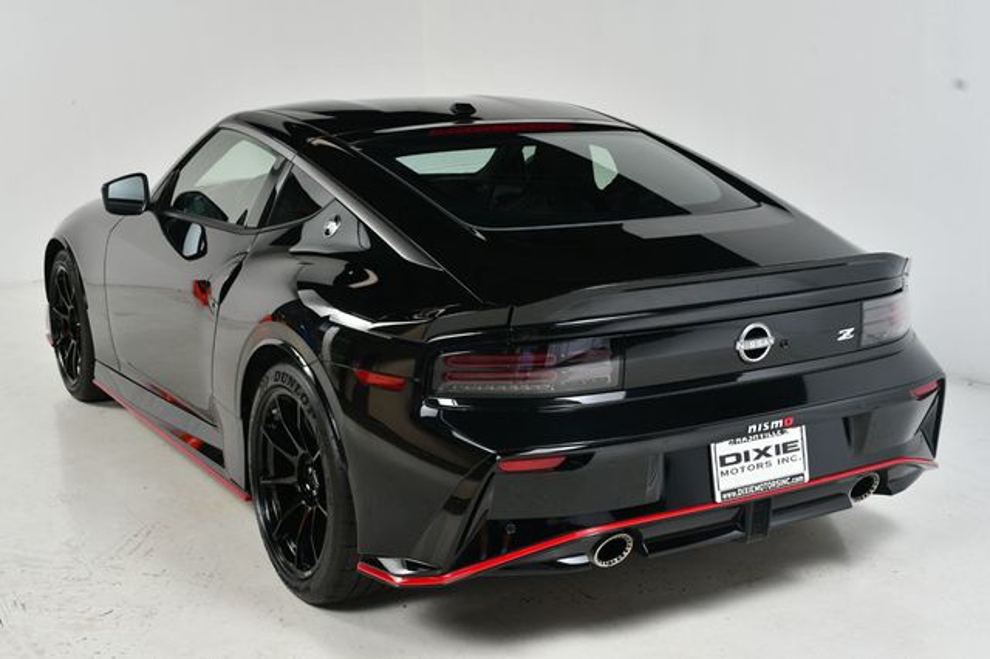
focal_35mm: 48
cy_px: 330
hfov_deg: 41.1
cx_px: 495
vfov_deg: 28.0
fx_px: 1319
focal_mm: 32
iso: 100
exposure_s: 1/160
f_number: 10
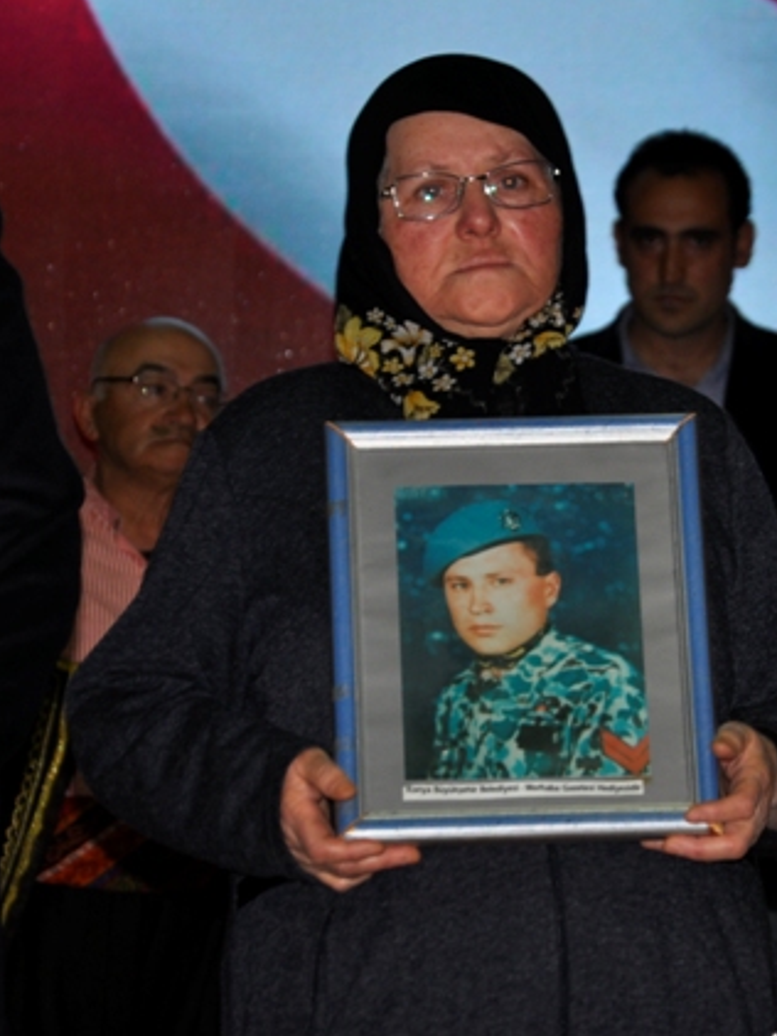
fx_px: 6872
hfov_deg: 6.5
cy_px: 516
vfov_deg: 8.6
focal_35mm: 230
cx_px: 570
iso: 320
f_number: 5.6
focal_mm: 105
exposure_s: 1/60
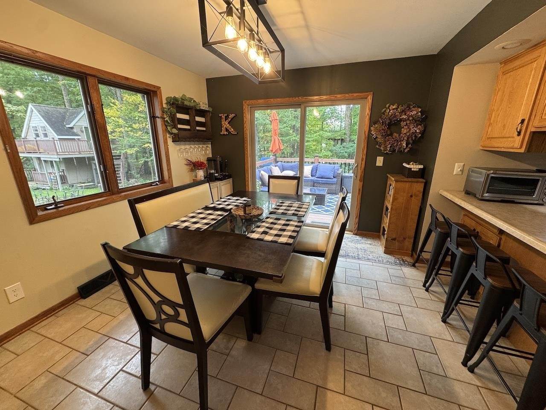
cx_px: 273
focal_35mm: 14
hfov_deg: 102.1
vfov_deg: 85.7
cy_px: 205
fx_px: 221
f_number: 2.2
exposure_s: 1/60
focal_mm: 2.22
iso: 160
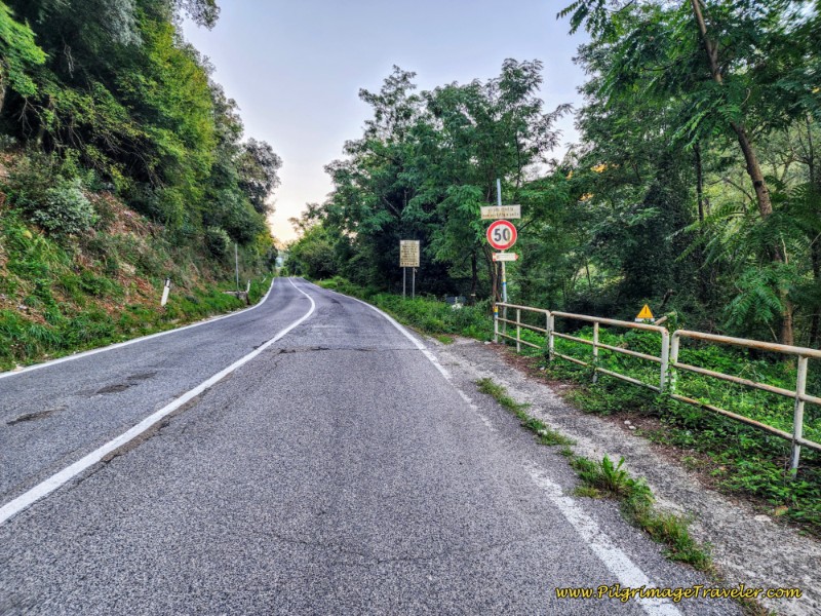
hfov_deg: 73.9
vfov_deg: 58.9
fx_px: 545
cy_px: 308
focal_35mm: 23
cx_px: 410
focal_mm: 6.4
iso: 80
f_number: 1.8
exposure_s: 1/180
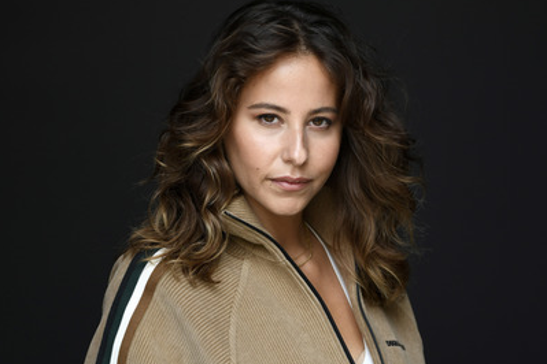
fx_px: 1990
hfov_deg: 15.6
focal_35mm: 131
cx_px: 279
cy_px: 185
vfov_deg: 10.5
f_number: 3.2
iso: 400
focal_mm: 116
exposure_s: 1/320
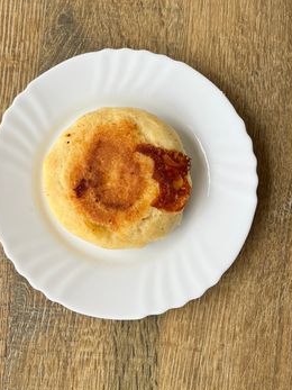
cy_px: 185
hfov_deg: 44.0
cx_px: 121
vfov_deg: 56.8
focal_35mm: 32
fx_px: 360
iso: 50
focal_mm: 5.1
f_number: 1.6
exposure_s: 1/315
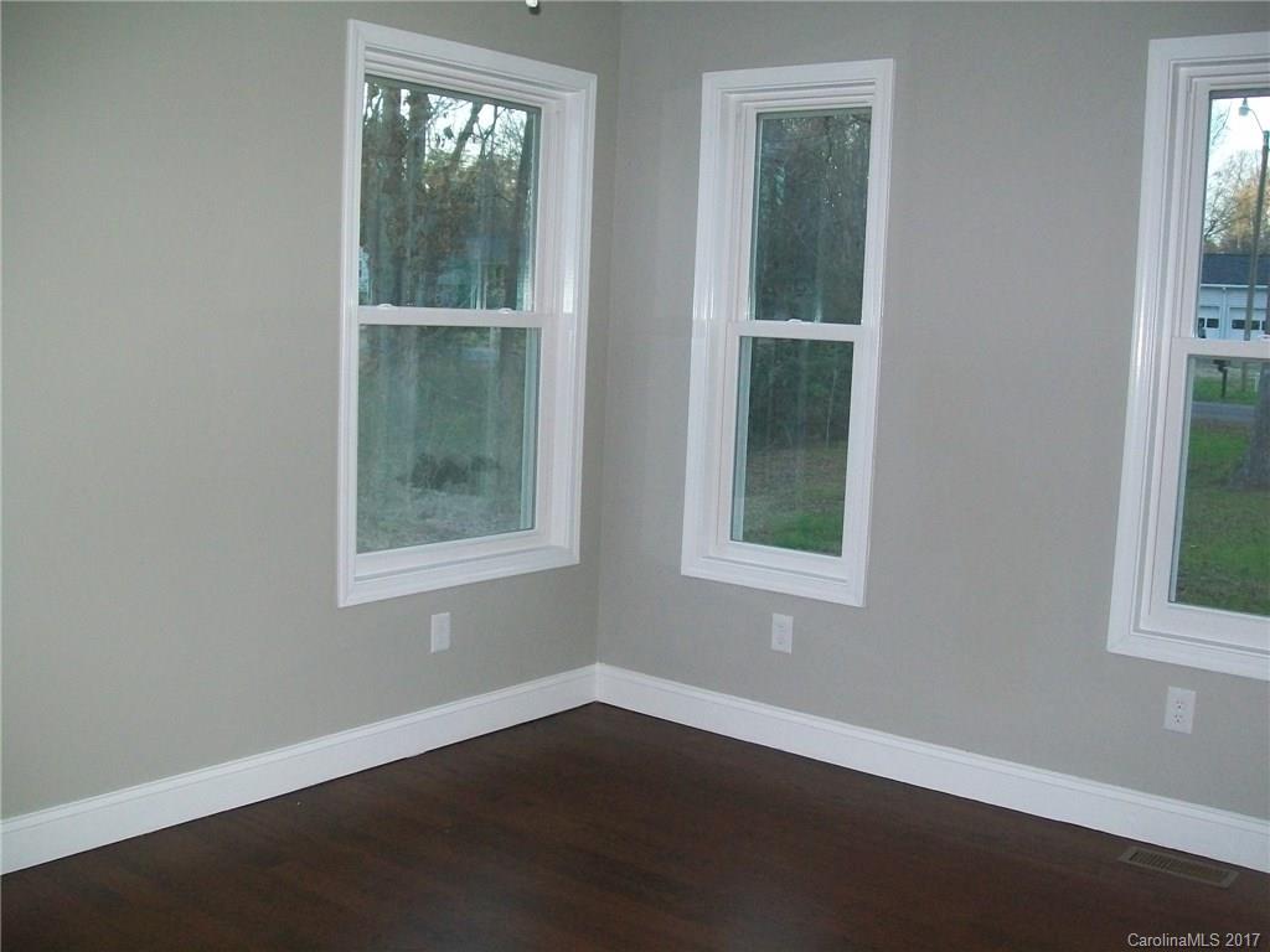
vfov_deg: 39.7
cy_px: 476
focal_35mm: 36
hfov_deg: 51.4
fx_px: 1321
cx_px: 635
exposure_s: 1/60
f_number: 2.7
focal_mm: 6
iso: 160
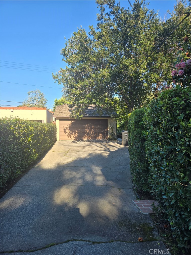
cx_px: 96
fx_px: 169
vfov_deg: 73.9
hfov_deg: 58.9
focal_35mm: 23
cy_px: 128
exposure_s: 1/957
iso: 25
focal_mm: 5.4
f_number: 1.8
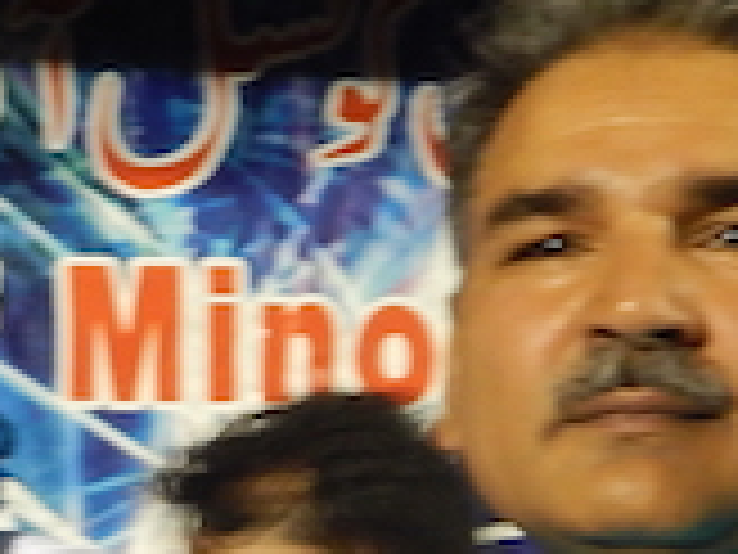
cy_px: 752
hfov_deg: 10.0
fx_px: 3944
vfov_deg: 7.9
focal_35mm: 185
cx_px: -670
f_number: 3.4
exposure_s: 1/30
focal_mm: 6.8
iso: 200
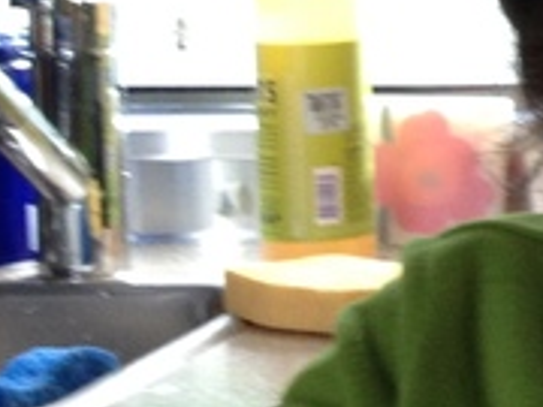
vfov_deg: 7.6
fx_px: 3043
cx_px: 1478
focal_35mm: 194
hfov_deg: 8.8
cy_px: 24
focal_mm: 4.28
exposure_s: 1/20
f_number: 2.4
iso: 80
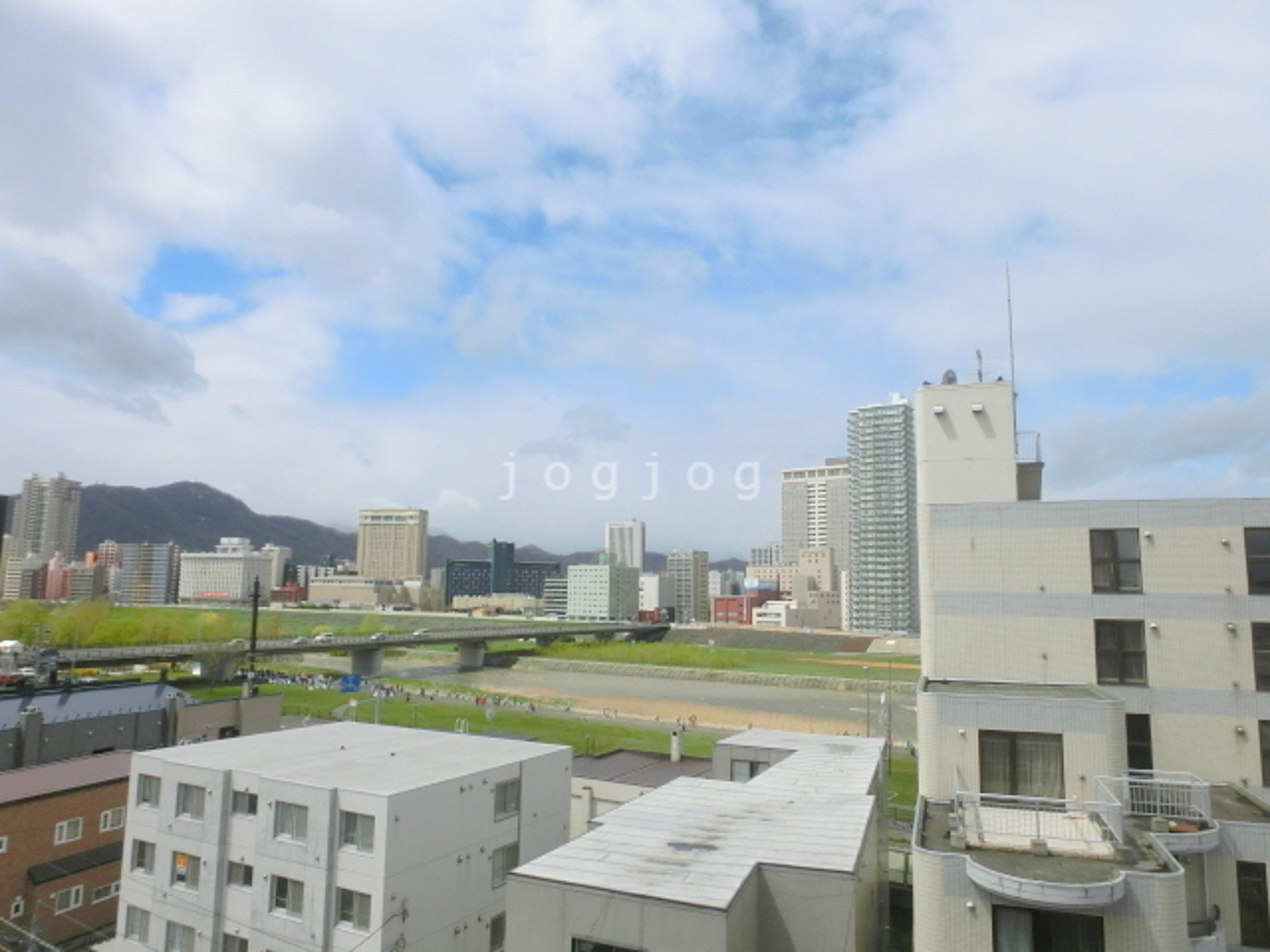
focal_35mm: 24
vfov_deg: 56.8
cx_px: 635
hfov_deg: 71.6
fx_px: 881
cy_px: 476
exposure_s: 1/1000
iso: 200
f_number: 7.9
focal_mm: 4.24
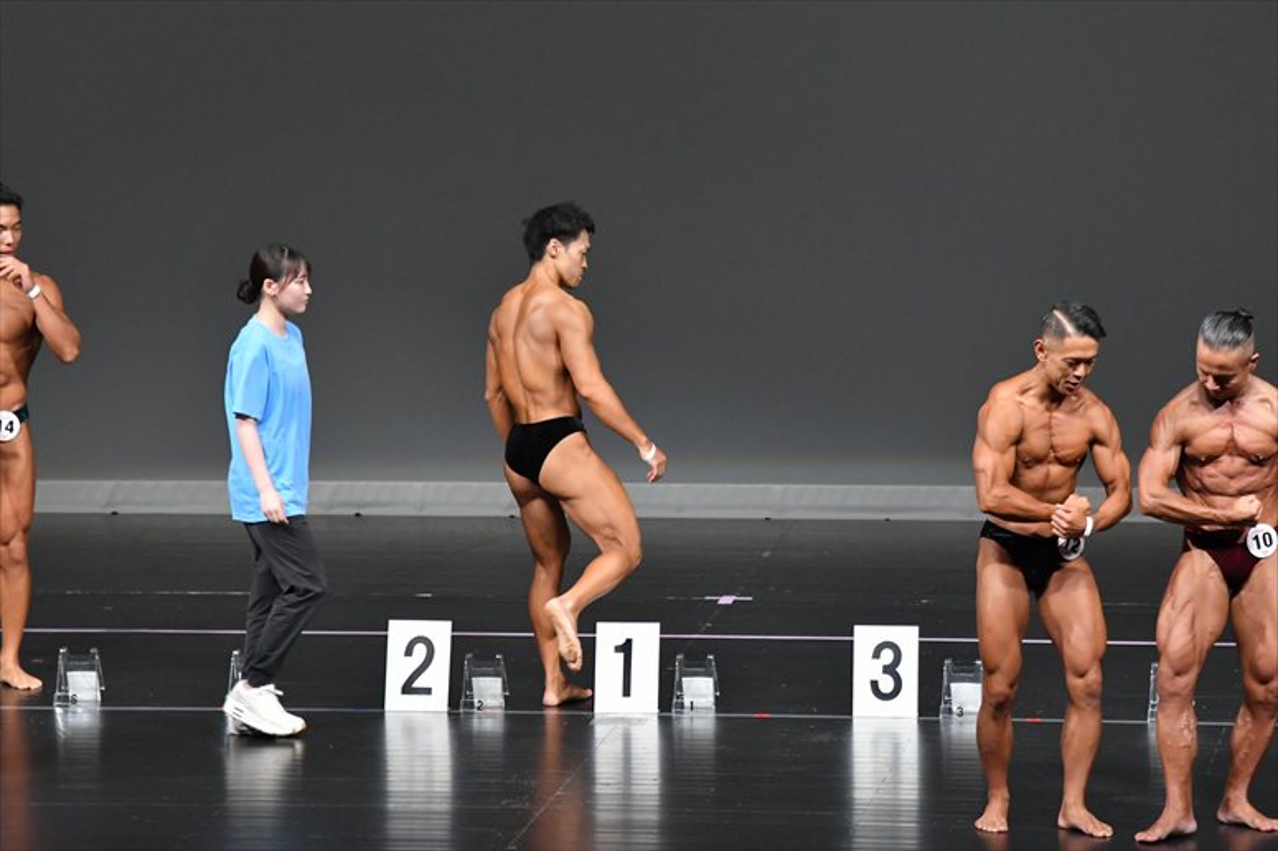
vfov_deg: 5.7
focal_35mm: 240
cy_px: 426
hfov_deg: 8.6
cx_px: 639
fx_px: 8516
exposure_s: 1/400
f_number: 5.6
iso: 4000
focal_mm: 160
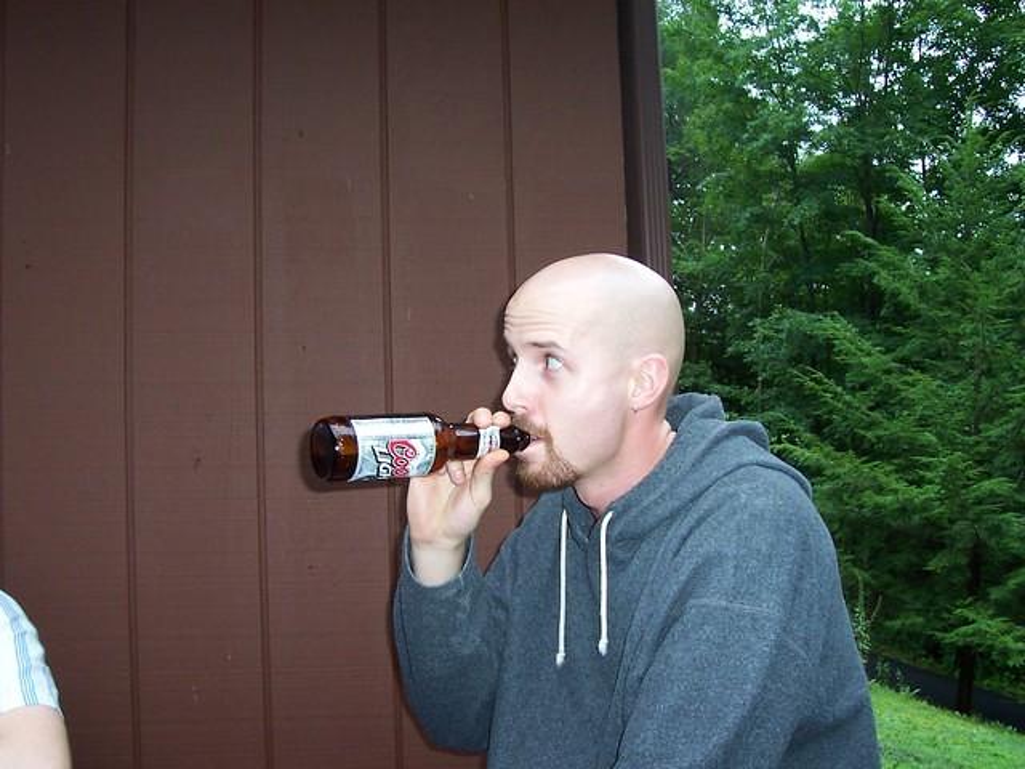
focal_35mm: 37
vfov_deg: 38.7
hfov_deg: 50.1
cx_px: 512
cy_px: 384
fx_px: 1096
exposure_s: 1/60
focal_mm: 5.6
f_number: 2.8
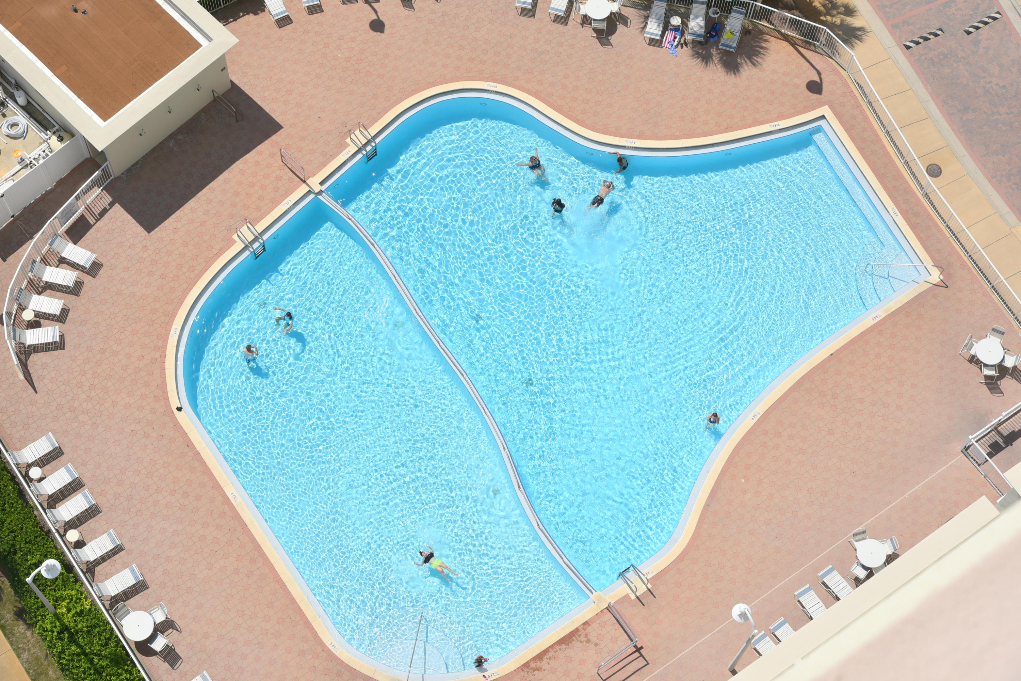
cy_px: 340
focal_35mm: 58
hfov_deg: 34.5
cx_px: 510
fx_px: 1645
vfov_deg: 23.4
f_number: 9
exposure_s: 1/1250
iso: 200
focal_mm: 58
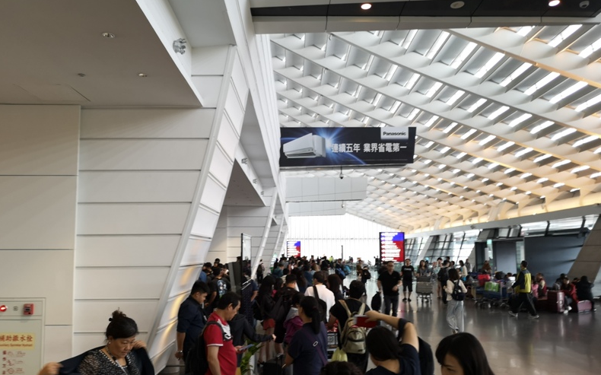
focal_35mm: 29
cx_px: 300
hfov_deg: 64.7
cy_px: 212
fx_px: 475
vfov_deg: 43.0
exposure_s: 1/40
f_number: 1.8
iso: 160
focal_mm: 3.95
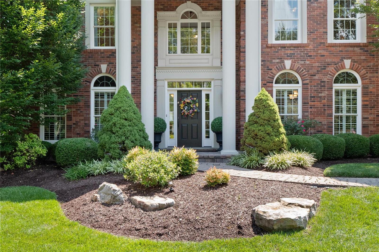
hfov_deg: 53.1
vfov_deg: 36.9
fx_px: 379
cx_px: 190
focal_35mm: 36
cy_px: 126
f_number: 7.1
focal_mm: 18
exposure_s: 1/250
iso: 400
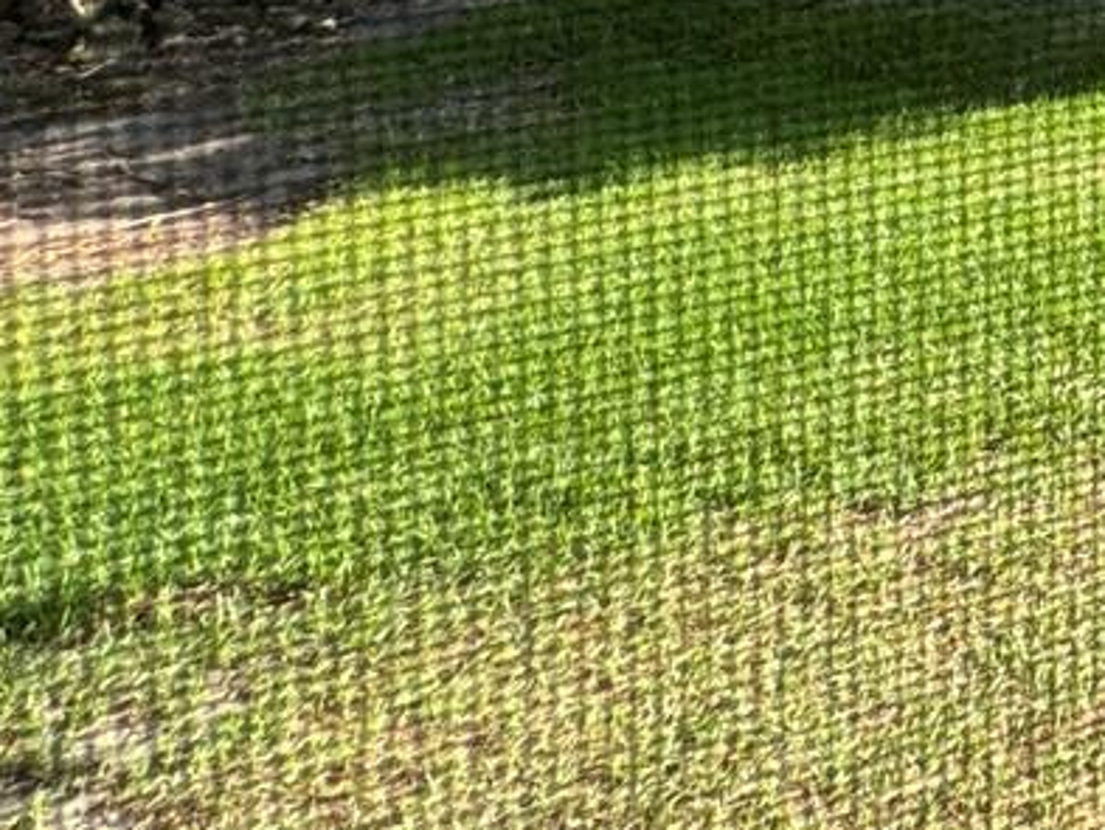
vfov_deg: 19.6
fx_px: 1820
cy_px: -636
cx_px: 2041
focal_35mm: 57
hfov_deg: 21.1
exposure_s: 1/331
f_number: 2.2
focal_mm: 2.22
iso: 40
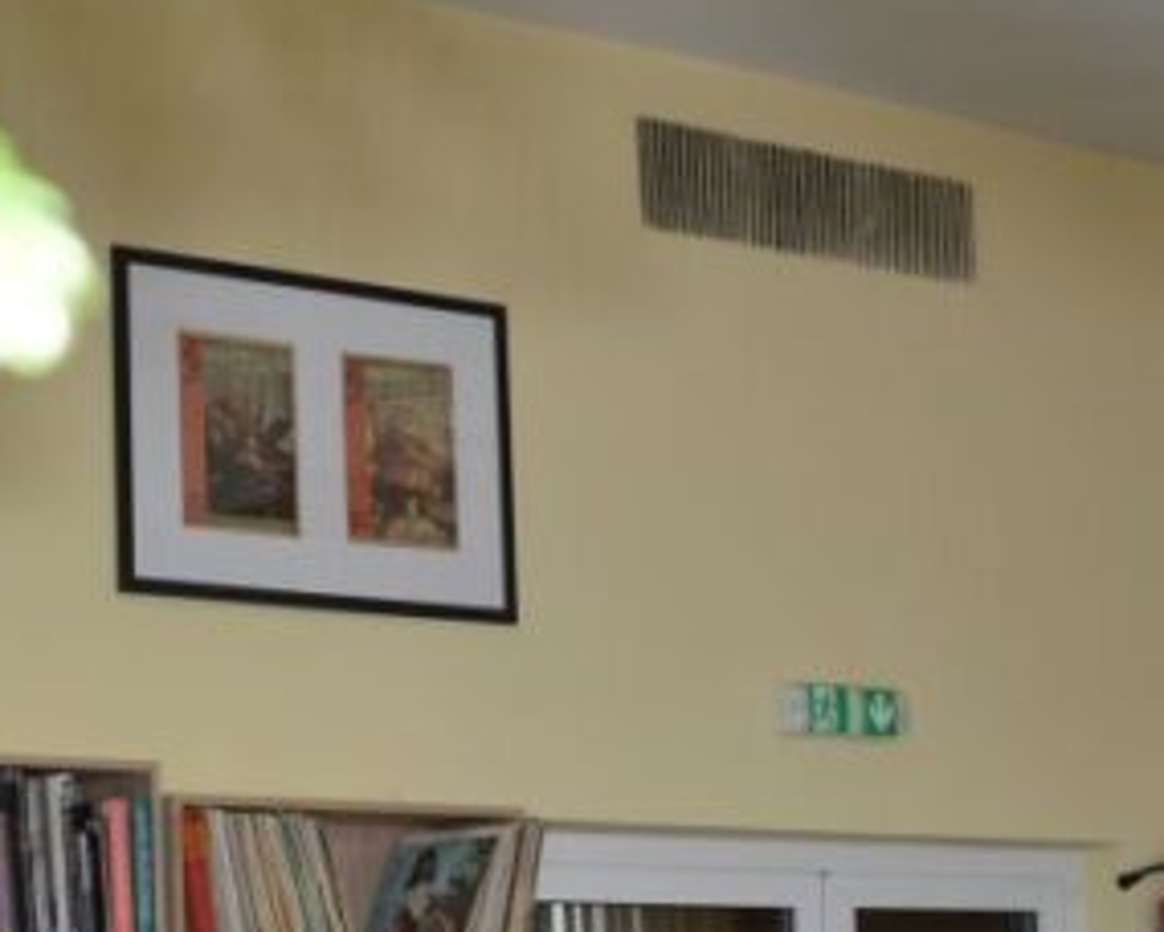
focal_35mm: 91
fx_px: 3135
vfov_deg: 16.8
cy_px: 750
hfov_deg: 20.5
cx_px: 86
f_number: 3.5
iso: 100
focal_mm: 18
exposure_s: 1/60
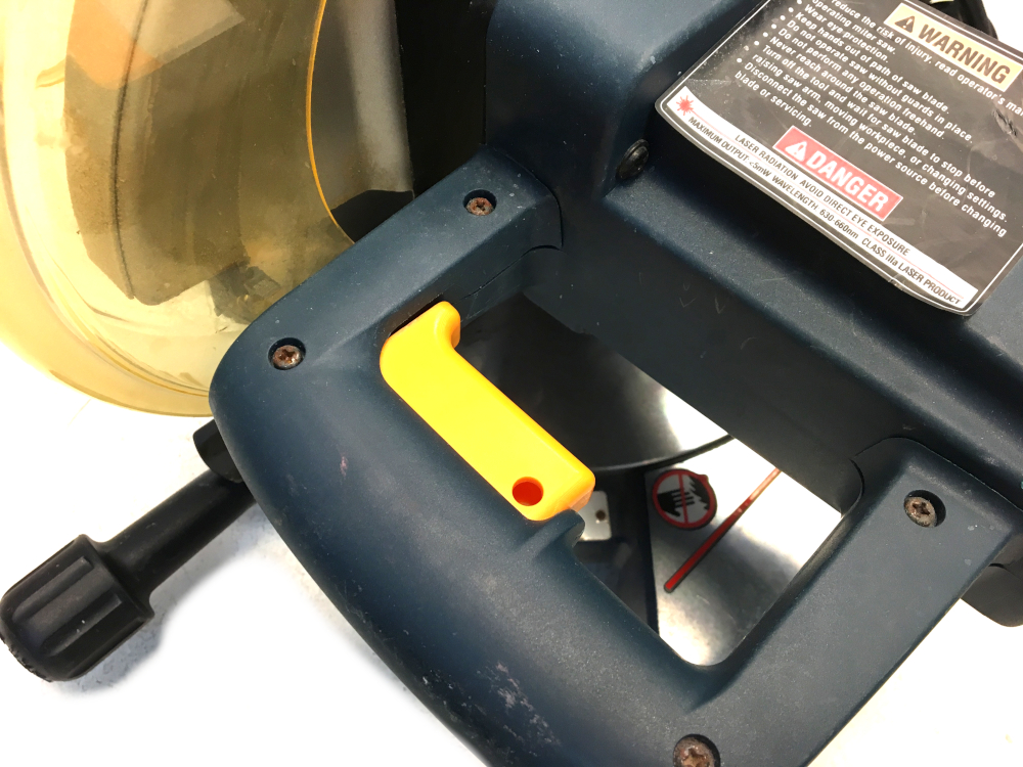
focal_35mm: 29
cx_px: 512
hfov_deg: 61.7
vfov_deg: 48.2
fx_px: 857
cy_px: 384
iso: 64
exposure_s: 1/30
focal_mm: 4.15
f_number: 2.2
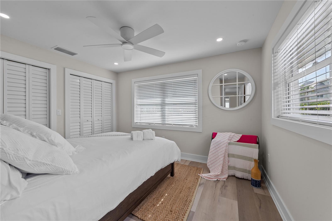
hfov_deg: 104.2
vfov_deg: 81.2
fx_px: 129
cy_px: 110
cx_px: 166
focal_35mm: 14
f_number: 11
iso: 500
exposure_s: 1/25
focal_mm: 14
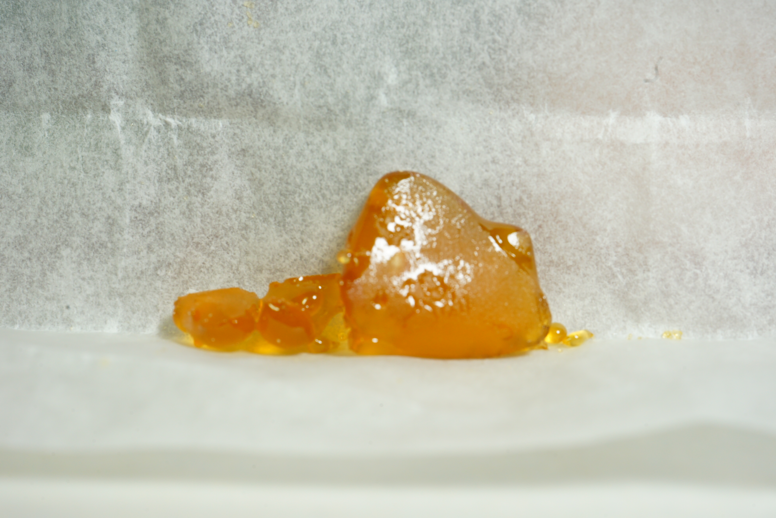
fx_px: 1078
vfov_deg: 27.0
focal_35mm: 50
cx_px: 388
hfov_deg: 39.6
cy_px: 259
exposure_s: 1/50
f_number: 11
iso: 640
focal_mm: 50
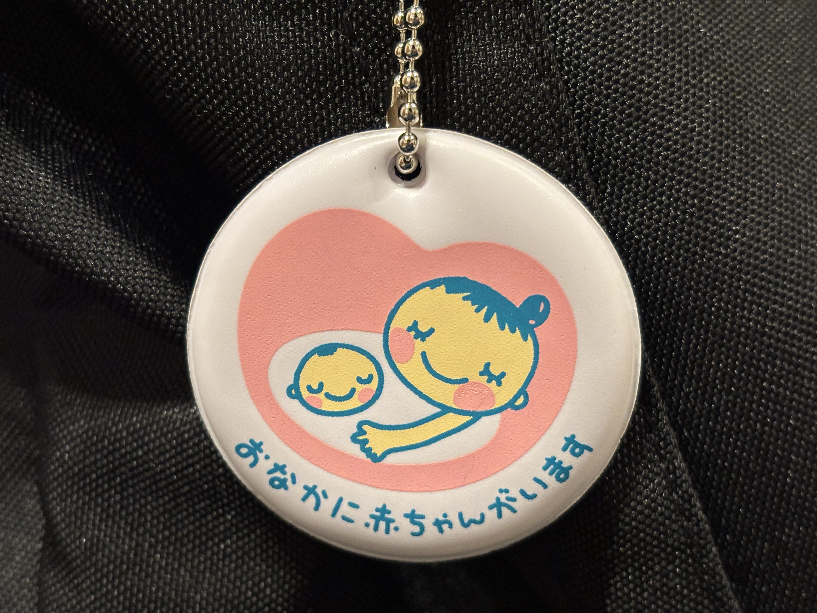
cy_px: 306
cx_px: 408
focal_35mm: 52
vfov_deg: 28.0
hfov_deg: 36.8
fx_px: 1227
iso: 200
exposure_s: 1/40
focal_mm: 5.96
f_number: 1.6
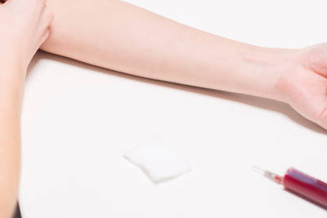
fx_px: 1145
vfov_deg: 10.8
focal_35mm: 126
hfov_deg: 15.8
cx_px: -36
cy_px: 32
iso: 64
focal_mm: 50
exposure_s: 1/200
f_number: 3.5
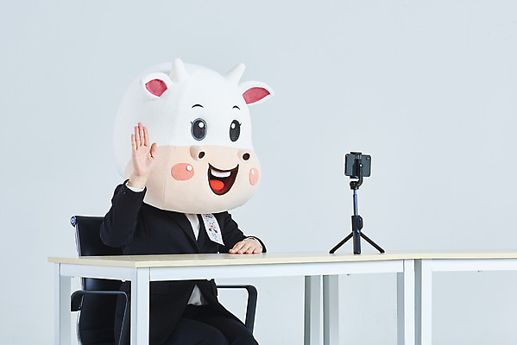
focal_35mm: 110
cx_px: 258
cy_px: 172
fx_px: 1580
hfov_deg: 18.6
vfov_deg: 12.5
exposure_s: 1/125
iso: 100
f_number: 14
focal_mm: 110
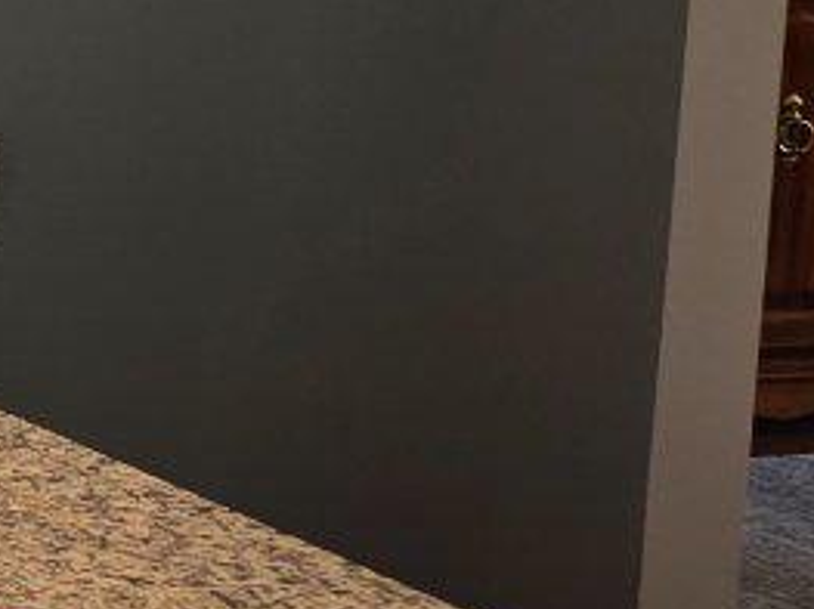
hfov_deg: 9.3
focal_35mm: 179
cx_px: -1408
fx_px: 4207
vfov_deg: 8.3
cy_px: 83
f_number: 1.7
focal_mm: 6.3
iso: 40
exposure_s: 1/120
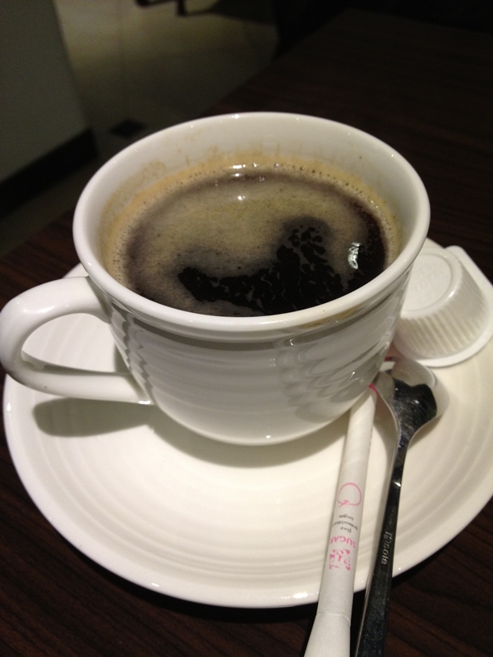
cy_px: 328
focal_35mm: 35
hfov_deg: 40.7
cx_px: 246
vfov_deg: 52.6
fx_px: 665
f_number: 2.4
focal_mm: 4.28
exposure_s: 1/20
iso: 160
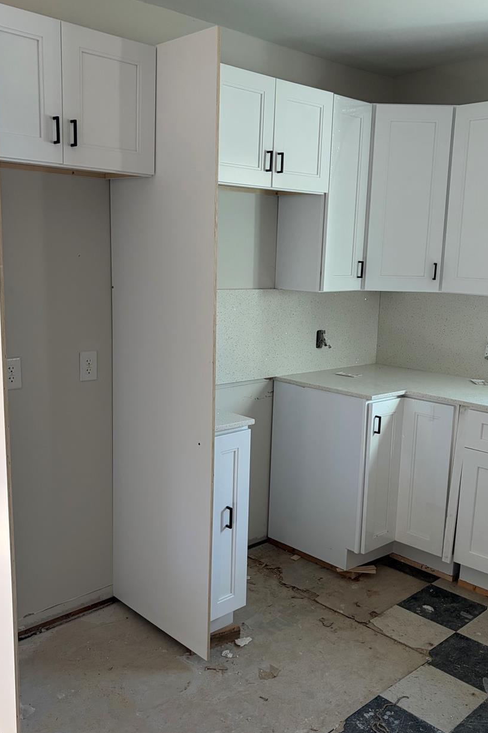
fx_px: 692
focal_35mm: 34
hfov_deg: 38.9
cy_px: 372
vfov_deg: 55.8
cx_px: 244
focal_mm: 5.96
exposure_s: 1/122
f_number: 1.6
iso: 125
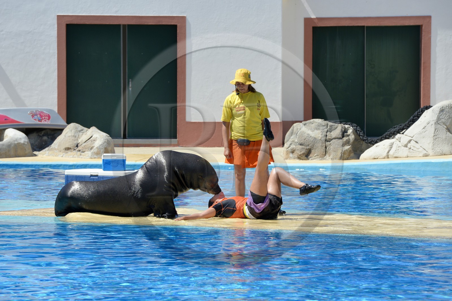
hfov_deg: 10.3
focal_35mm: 200
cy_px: 150
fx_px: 2510
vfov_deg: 6.9
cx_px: 226
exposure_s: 1/800
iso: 400
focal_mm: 200
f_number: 10
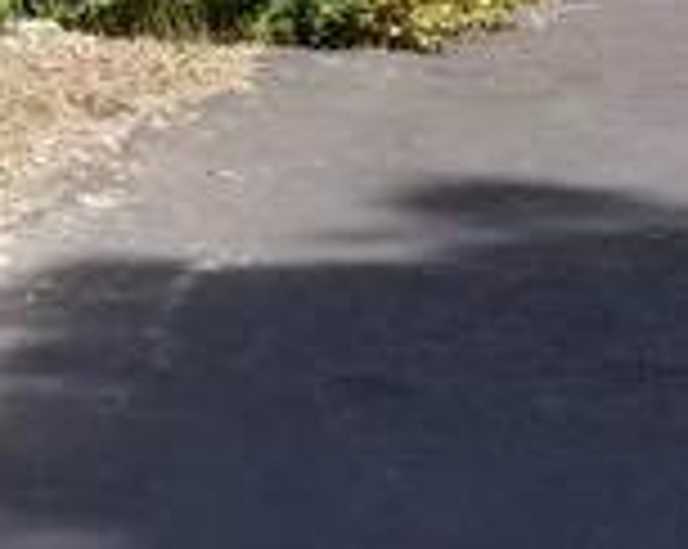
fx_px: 4332
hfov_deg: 8.2
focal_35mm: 213
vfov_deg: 6.6
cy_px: -1130
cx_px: -1124
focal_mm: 4.3
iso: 50
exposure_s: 1/1472
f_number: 1.7
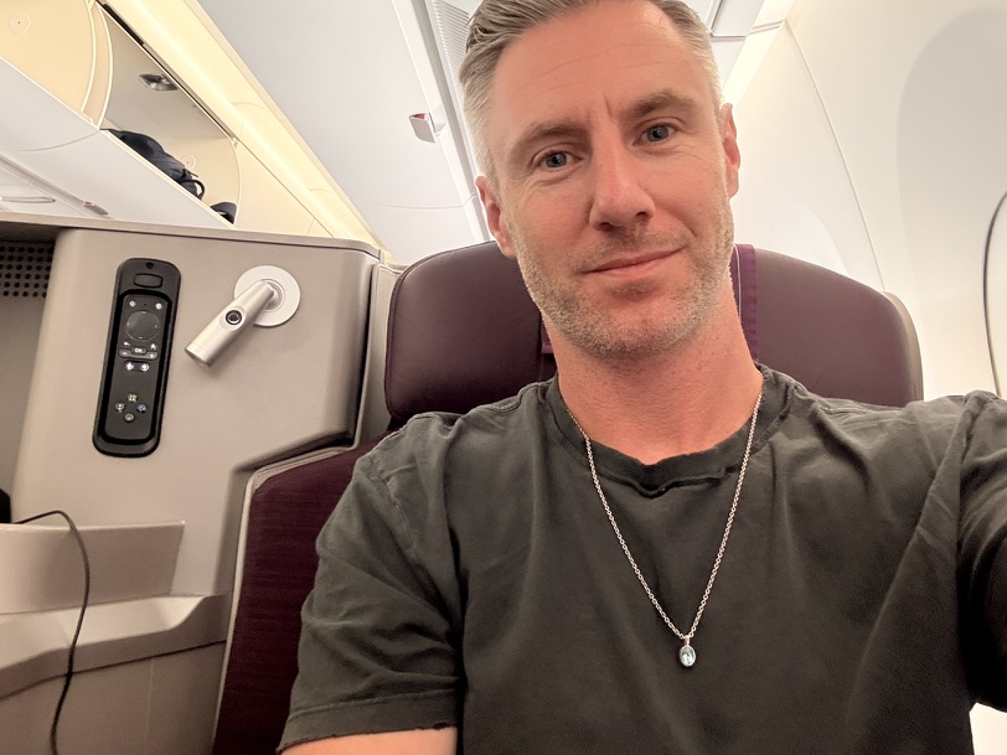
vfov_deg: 48.1
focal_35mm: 29
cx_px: 453
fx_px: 844
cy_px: 332
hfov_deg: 61.5
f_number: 1.9
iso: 320
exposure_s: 1/47
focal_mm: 2.69
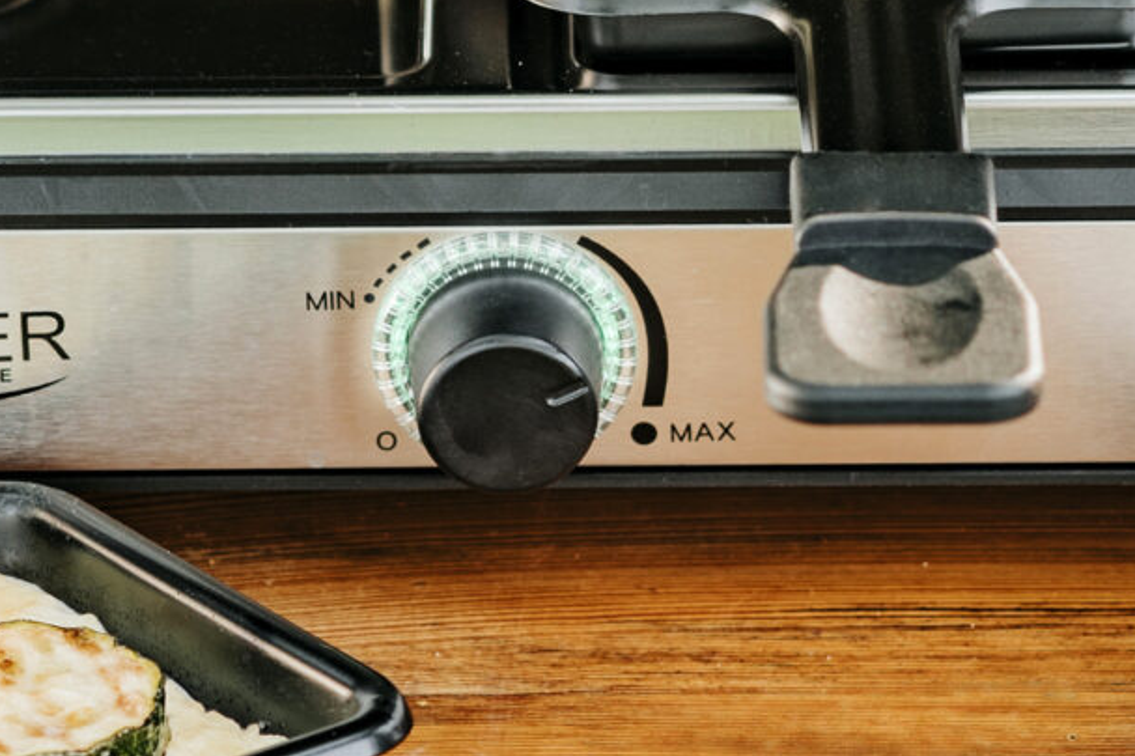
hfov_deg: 5.8
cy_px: -175
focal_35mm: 358
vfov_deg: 3.8
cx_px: 558
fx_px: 11283
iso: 160
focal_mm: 85
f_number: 4.5
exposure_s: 1/160
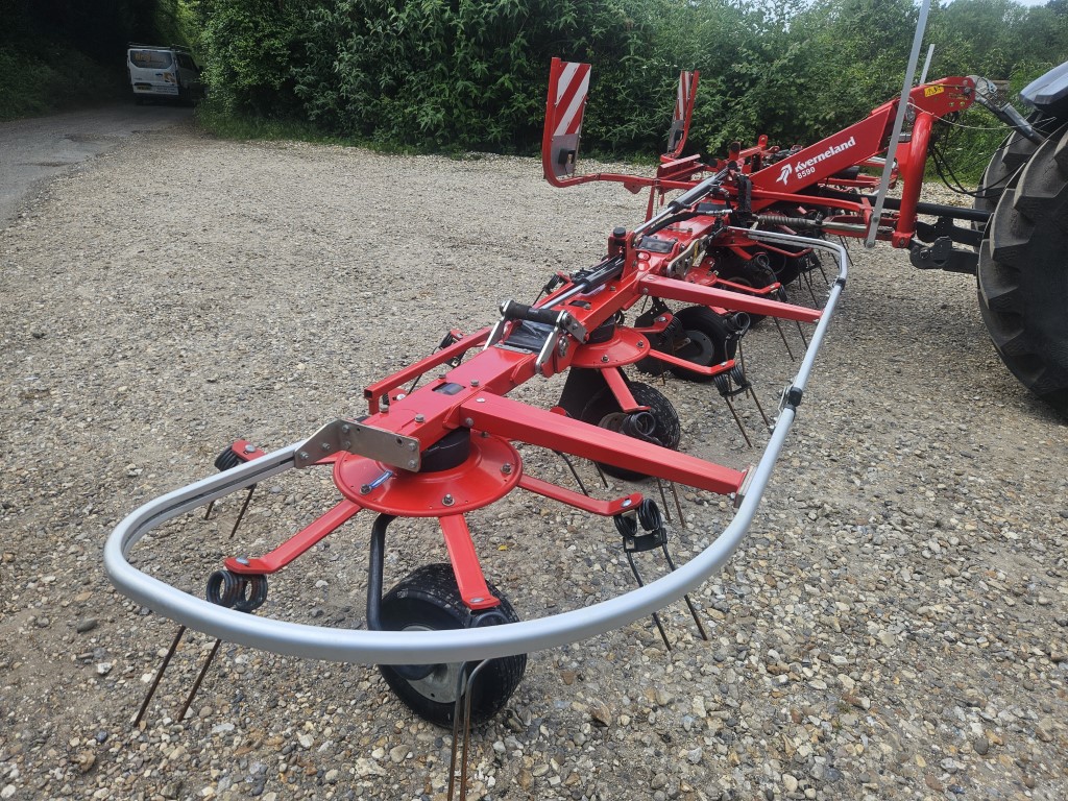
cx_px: 534
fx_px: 710
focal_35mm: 23
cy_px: 400
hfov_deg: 73.9
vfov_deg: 58.9
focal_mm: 5.4
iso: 25
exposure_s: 1/732
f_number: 1.8
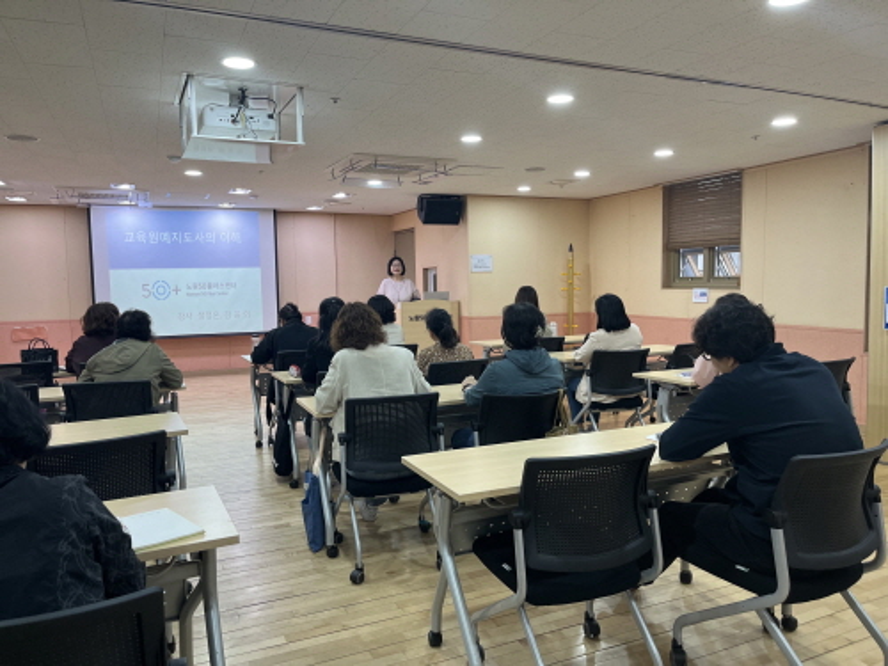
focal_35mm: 26
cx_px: 444
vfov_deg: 53.1
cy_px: 333
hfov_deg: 67.3
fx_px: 667
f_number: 1.6
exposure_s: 1/120
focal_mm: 5.1
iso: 125
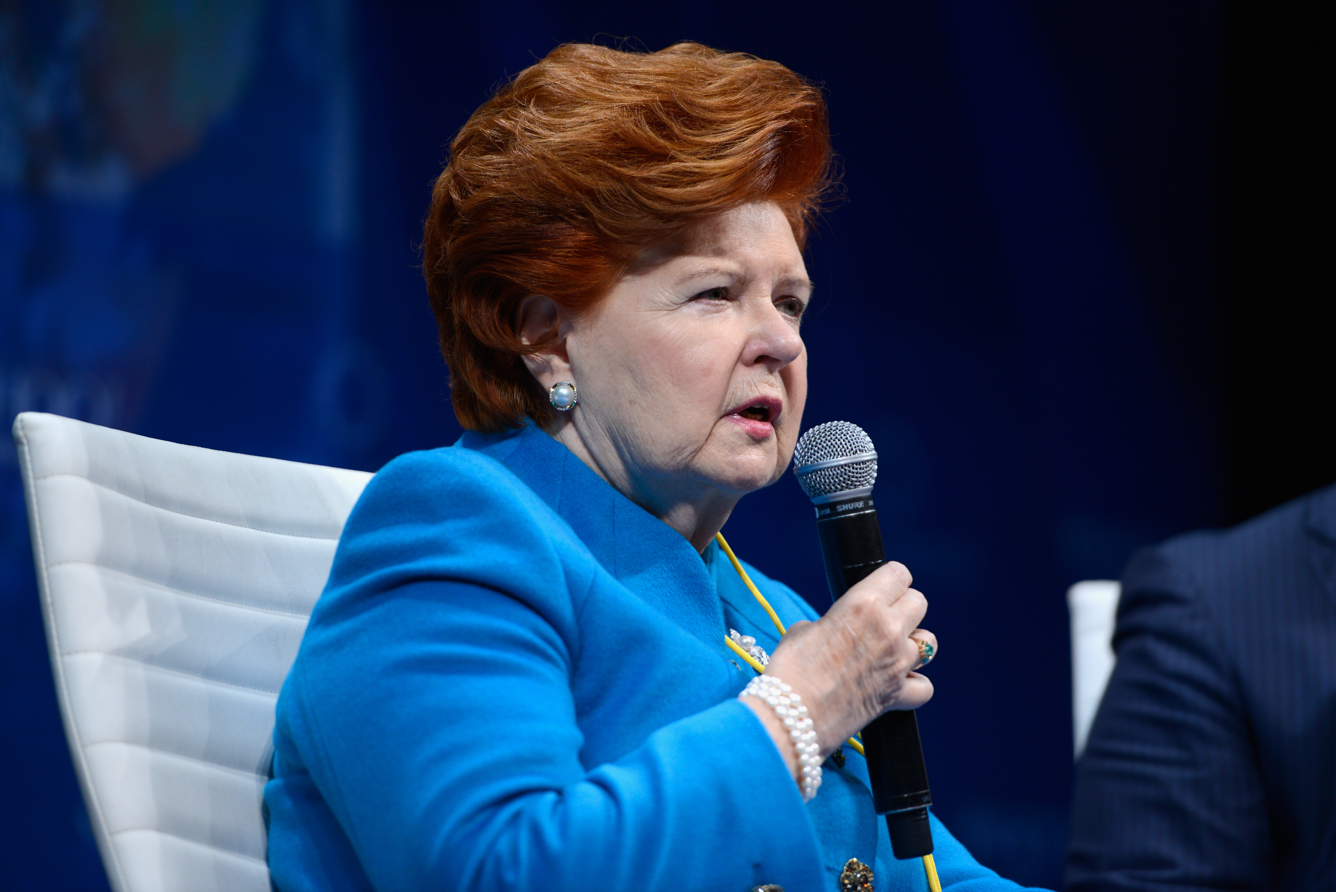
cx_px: 668
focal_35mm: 200
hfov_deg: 10.3
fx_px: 7424
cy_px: 446
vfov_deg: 6.9
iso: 640
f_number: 2.8
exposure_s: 1/500
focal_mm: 200
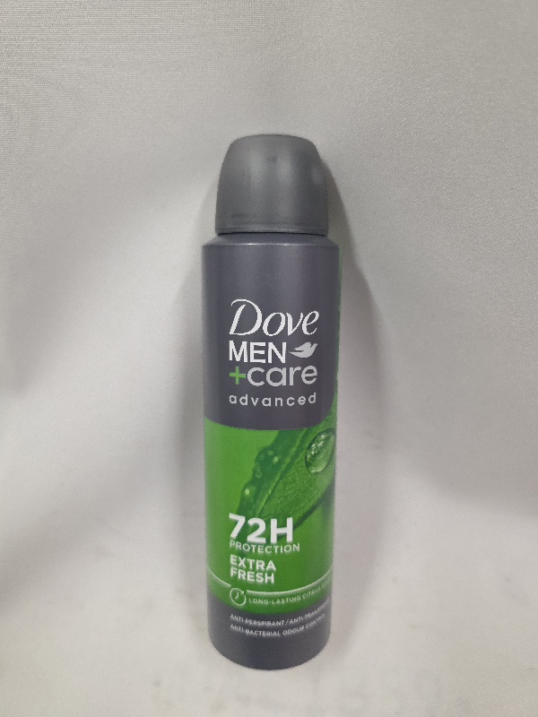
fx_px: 477
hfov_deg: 58.9
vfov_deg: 73.9
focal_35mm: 23
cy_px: 358
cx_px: 269
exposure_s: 1/101
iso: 500
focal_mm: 6.3
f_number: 1.7
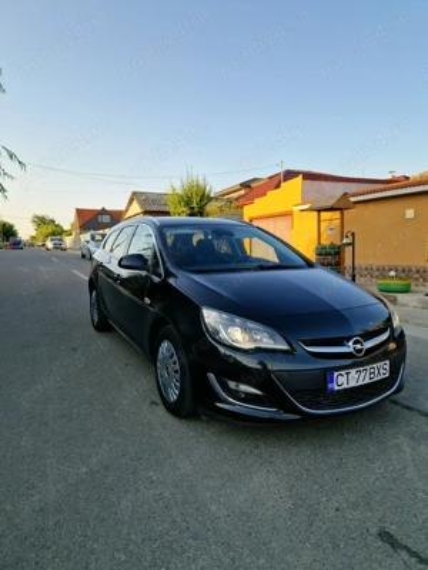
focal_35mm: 23
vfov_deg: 73.9
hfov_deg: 58.9
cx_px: 214
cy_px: 285
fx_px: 379
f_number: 1.8
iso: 50
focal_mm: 5.4
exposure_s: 1/475
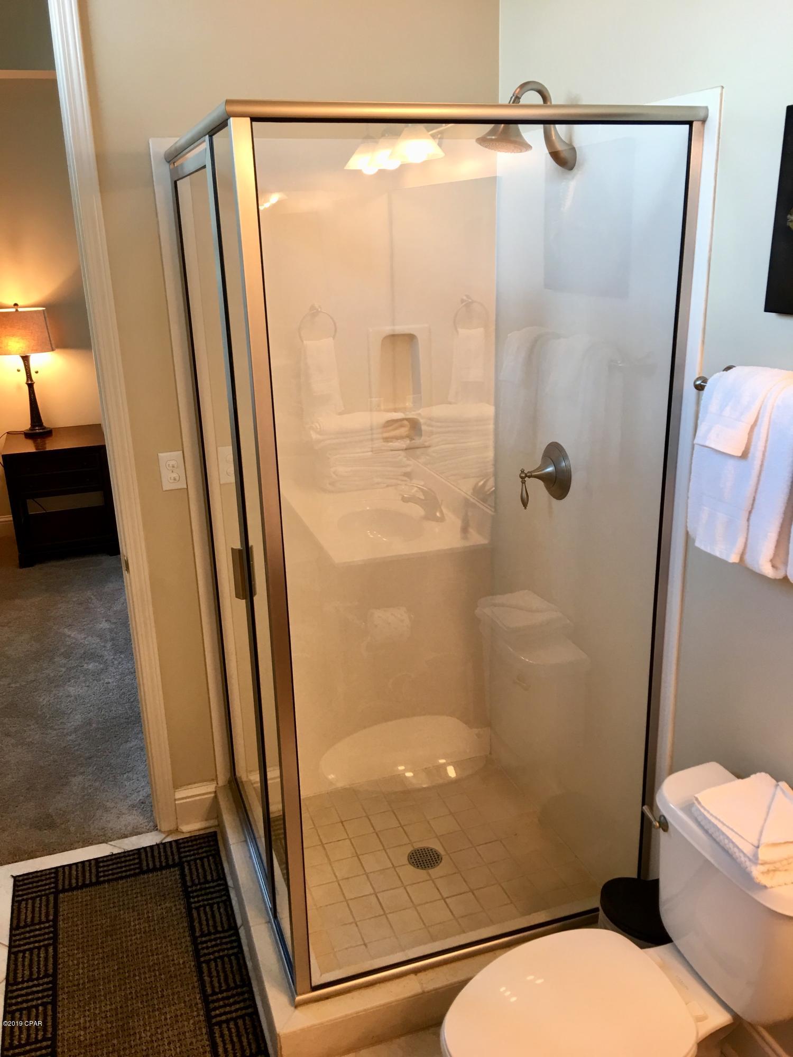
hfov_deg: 48.2
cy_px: 528
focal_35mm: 29
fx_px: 886
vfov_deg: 61.7
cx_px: 396
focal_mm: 4.15
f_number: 2.2
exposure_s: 1/15
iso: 25
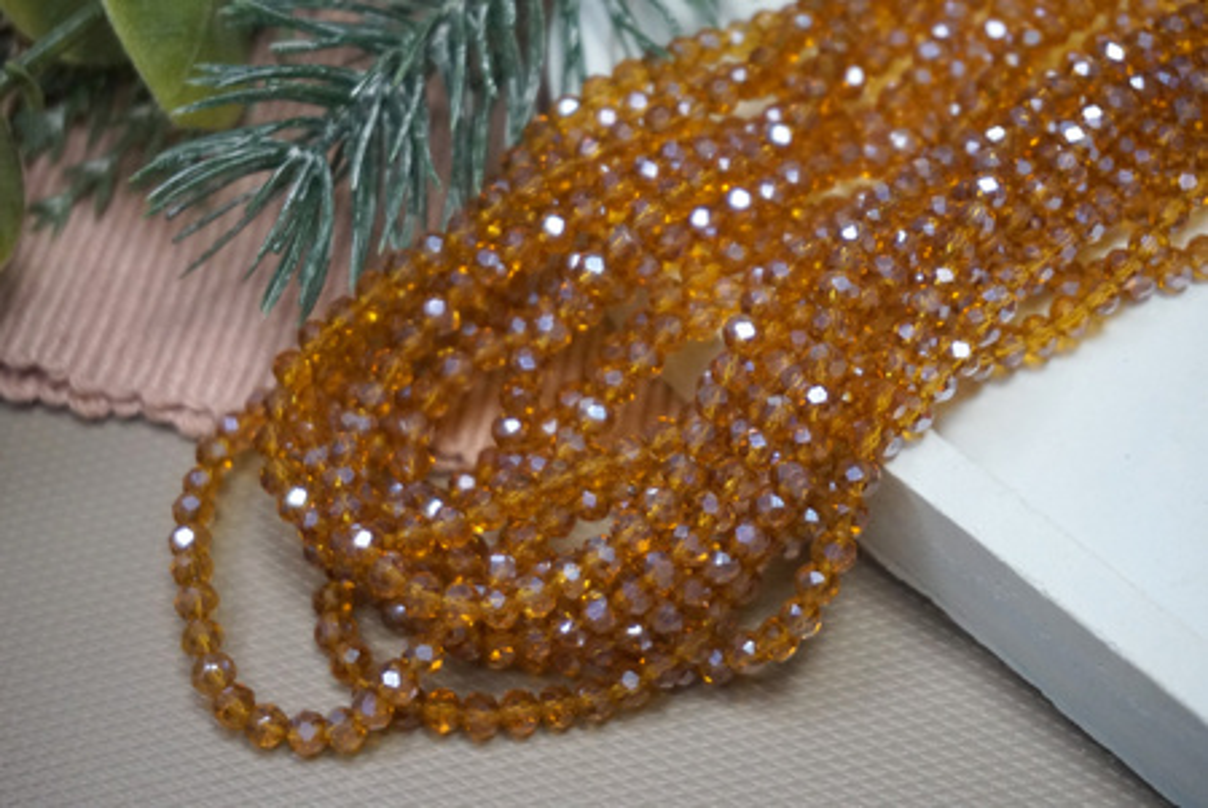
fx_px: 2267
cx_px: 604
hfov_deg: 29.8
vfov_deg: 20.2
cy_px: 404
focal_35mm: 68
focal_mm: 45
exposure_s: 1/80
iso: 2500
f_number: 5.6
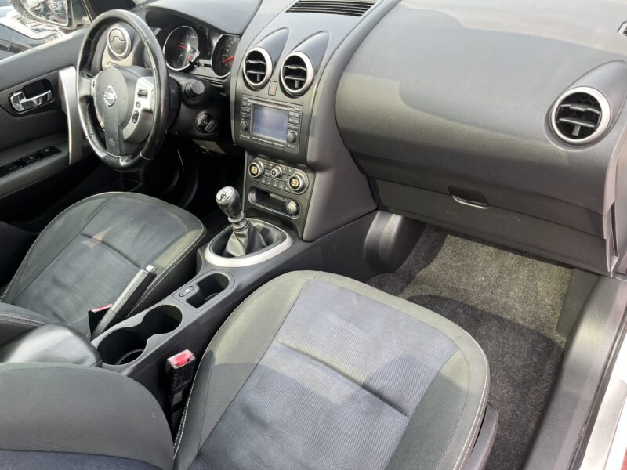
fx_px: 471
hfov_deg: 67.3
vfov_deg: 53.1
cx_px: 314
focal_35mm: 26
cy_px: 235
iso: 50
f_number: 1.6
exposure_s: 1/121
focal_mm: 5.1
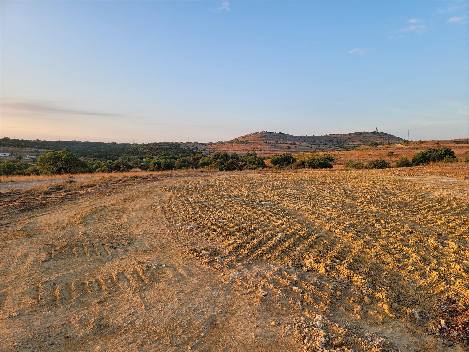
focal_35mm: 24
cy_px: 176
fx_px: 325
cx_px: 234
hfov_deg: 71.6
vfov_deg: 56.8
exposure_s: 1/151
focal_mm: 6.7
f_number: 1.8
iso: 16
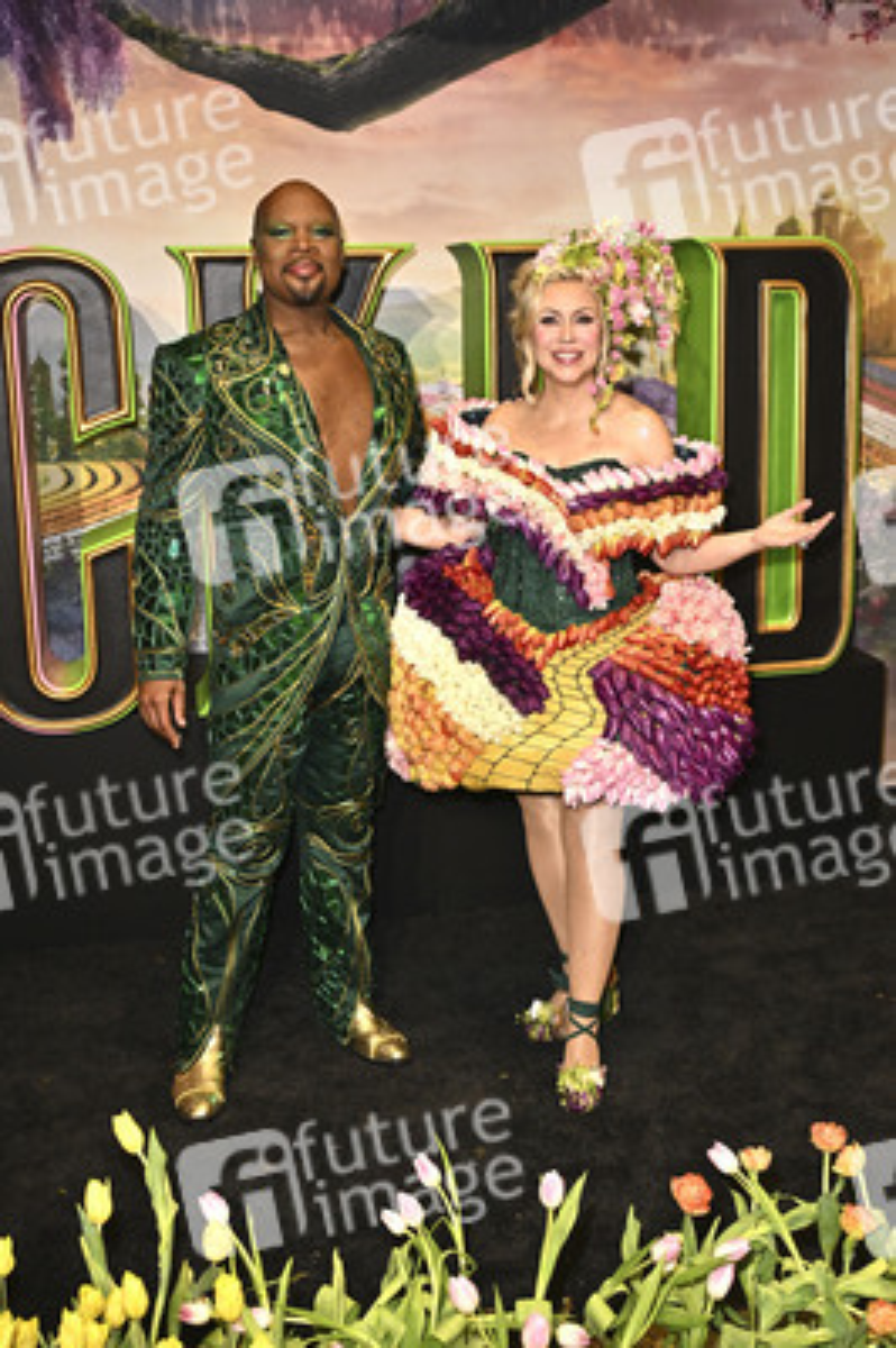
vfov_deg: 60.3
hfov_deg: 42.3
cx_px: 448
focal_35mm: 31
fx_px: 1159
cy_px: 674
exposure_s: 1/320
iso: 1600
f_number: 4
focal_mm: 31
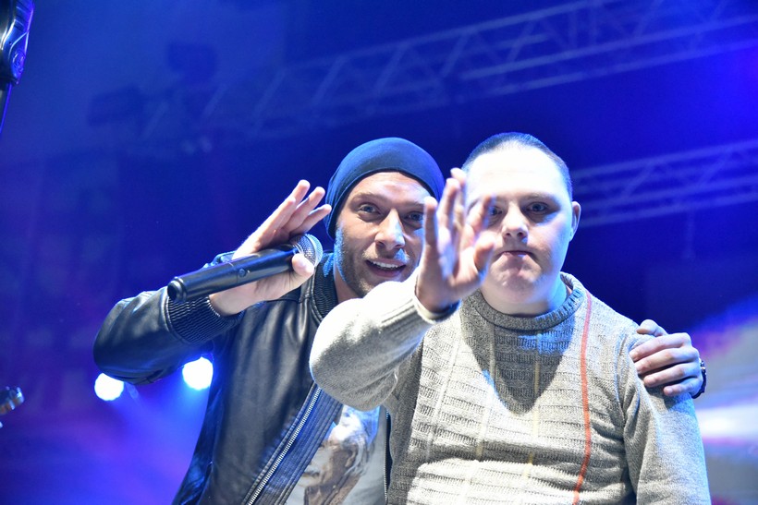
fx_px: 1579
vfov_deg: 18.2
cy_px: 252
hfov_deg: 27.0
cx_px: 379
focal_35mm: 75
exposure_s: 1/320
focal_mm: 75
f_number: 4
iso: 10000
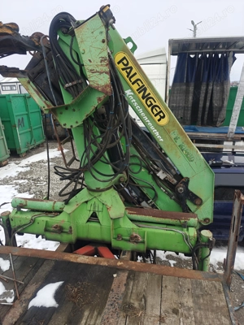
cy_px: 162
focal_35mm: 23
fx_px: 216
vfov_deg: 73.9
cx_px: 122
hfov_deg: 58.9
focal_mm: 6.06
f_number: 1.6
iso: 50
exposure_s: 1/585
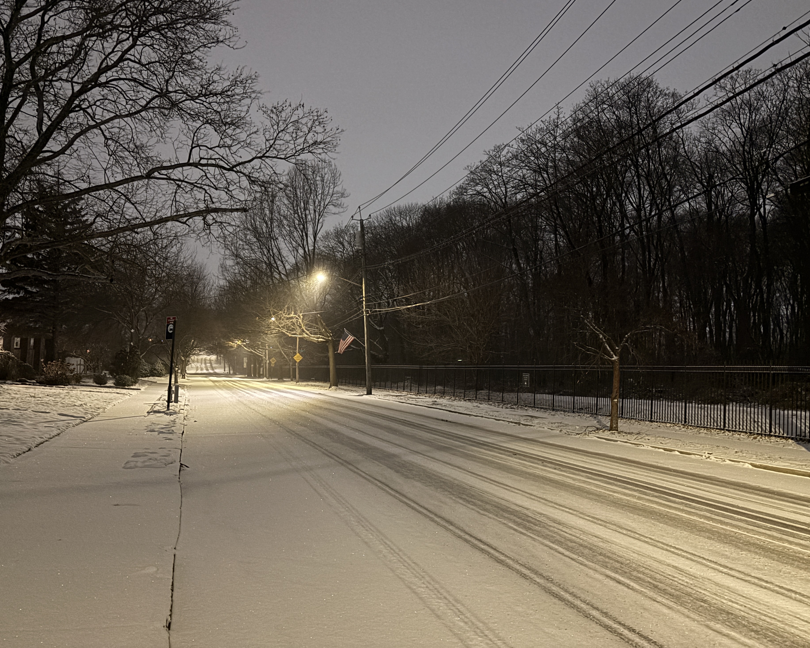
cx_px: 393
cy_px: 317
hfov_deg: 62.2
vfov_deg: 51.5
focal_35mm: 28
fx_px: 671
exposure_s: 1/24
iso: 1000
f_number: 1.6
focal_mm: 5.96
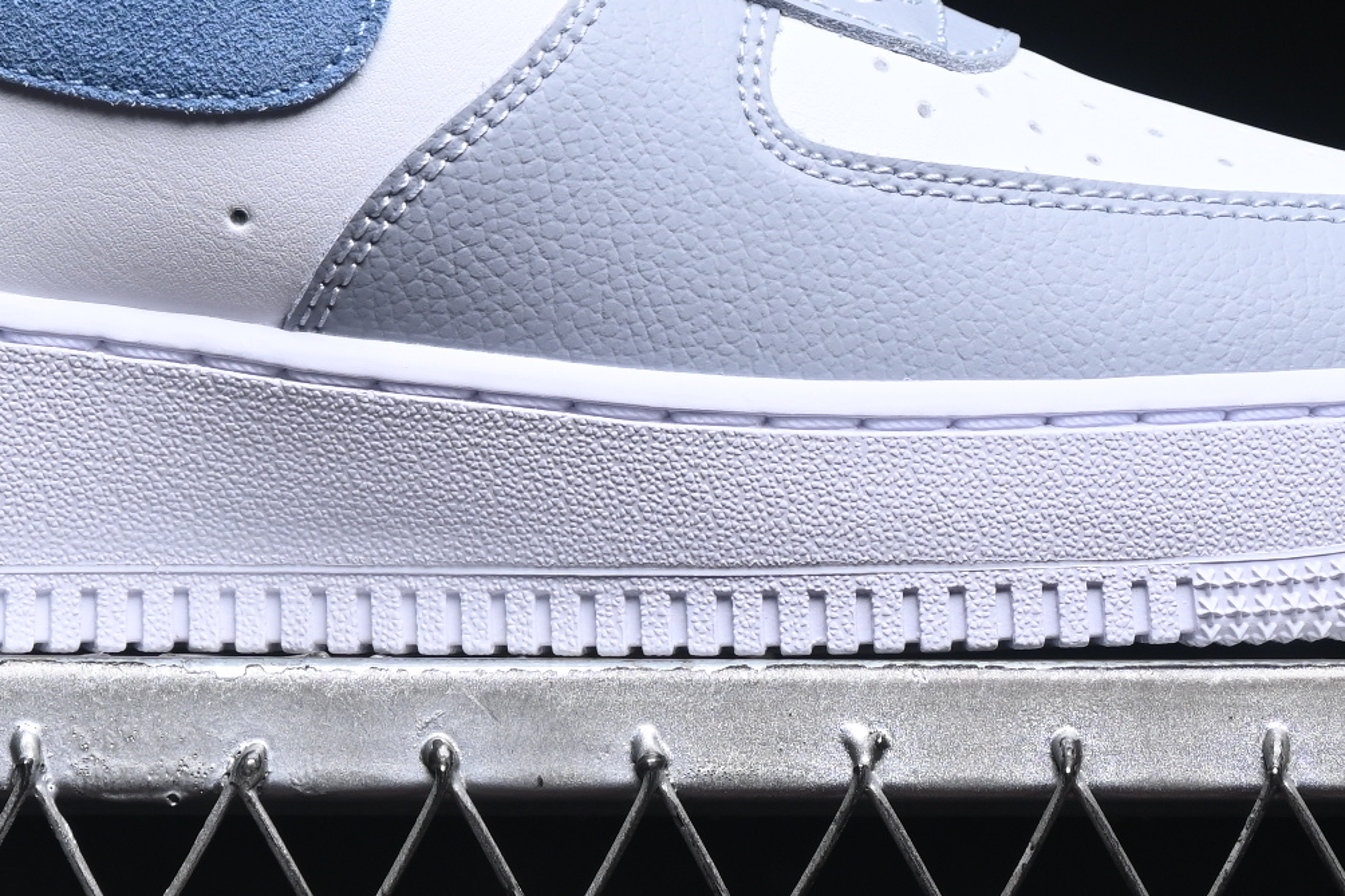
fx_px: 7769
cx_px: 304
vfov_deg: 6.6
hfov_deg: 9.9
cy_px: -111
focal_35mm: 208
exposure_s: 1/60
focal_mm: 50
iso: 160
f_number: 6.3
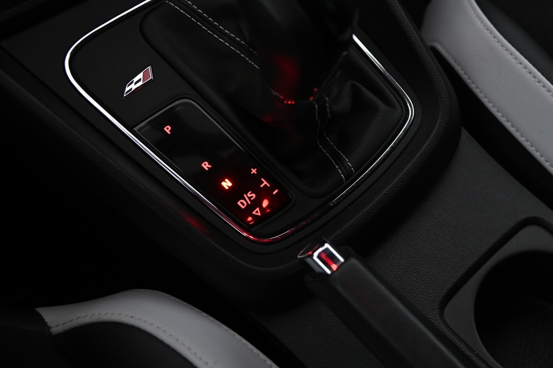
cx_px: 386
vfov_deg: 28.6
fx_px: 721
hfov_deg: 41.2
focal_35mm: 47
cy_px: 162
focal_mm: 32
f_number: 4
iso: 2000
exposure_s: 1/20
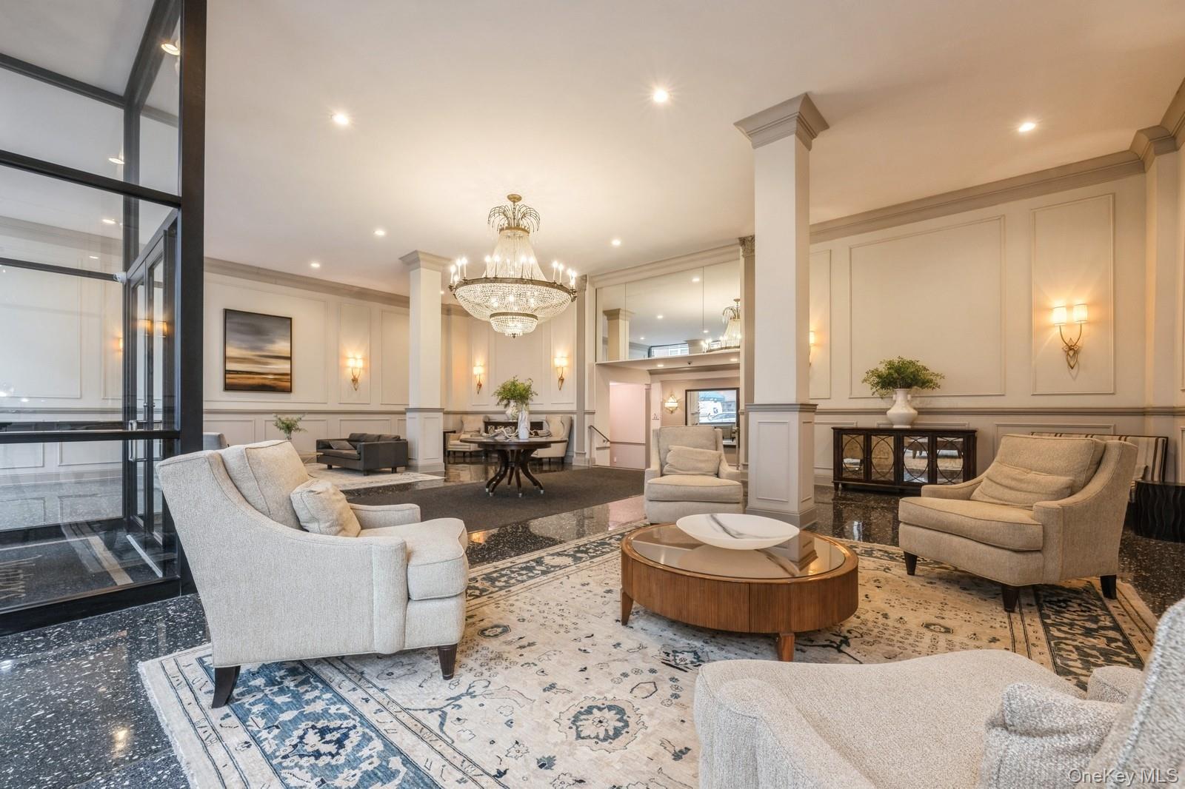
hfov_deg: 104.3
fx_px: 461
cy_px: 394
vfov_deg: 81.2
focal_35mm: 14
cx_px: 592
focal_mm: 14
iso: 400
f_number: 11
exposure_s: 1/4
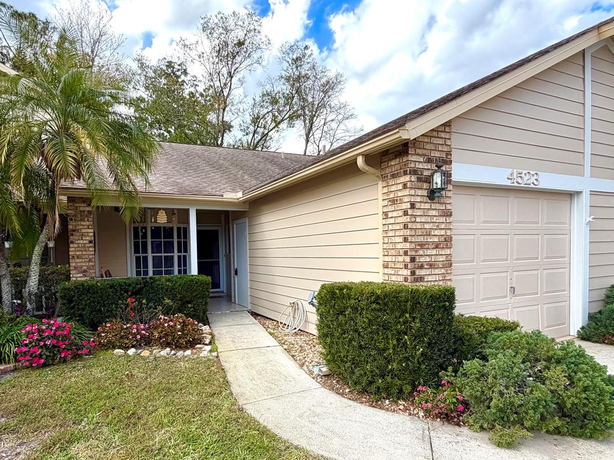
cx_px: 273
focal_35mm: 21
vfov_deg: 63.1
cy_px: 266
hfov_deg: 78.7
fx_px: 372
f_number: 2.2
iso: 40
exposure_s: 1/701
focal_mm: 2.22
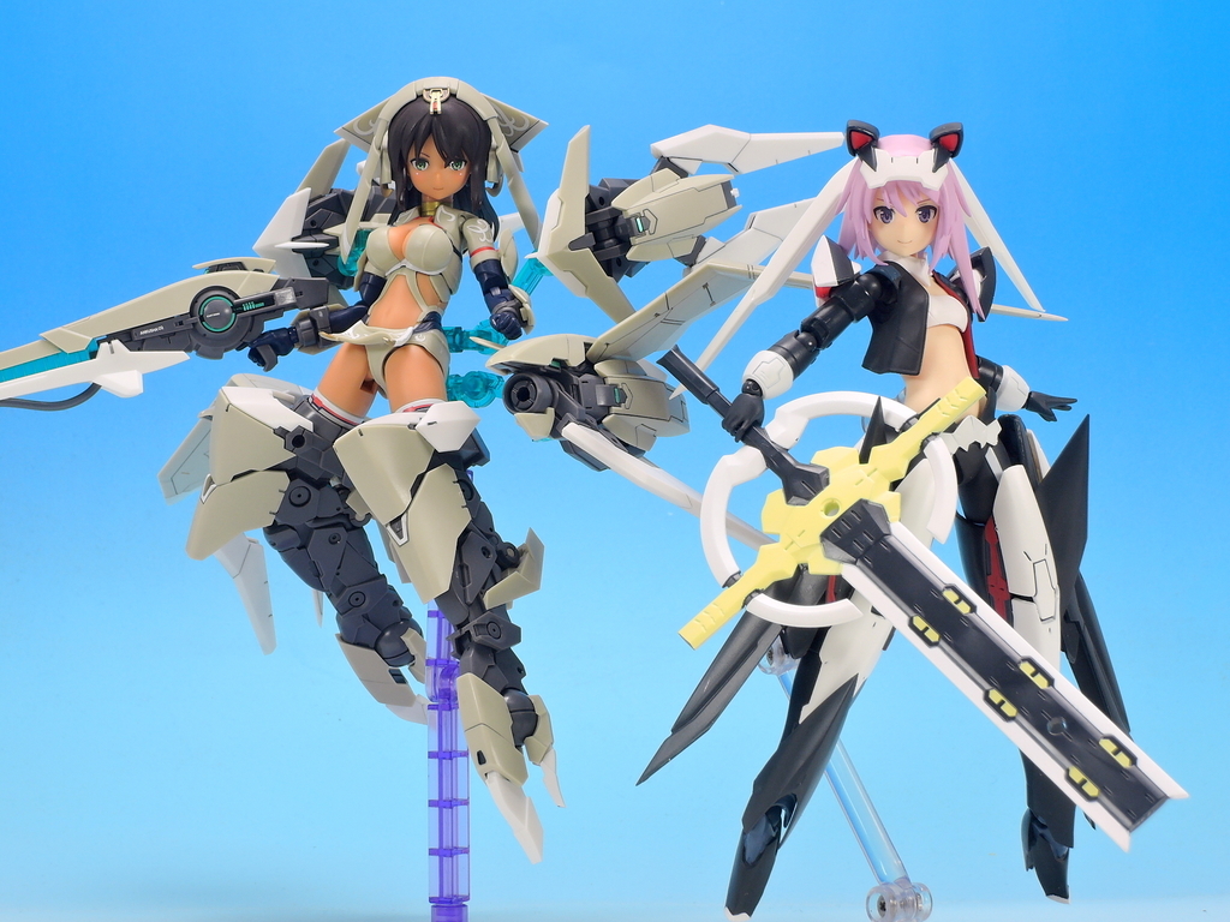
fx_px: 3020
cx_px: 615
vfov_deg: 17.4
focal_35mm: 85
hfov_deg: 23.0
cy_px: 461
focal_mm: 18.2
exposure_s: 1
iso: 80
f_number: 7.1
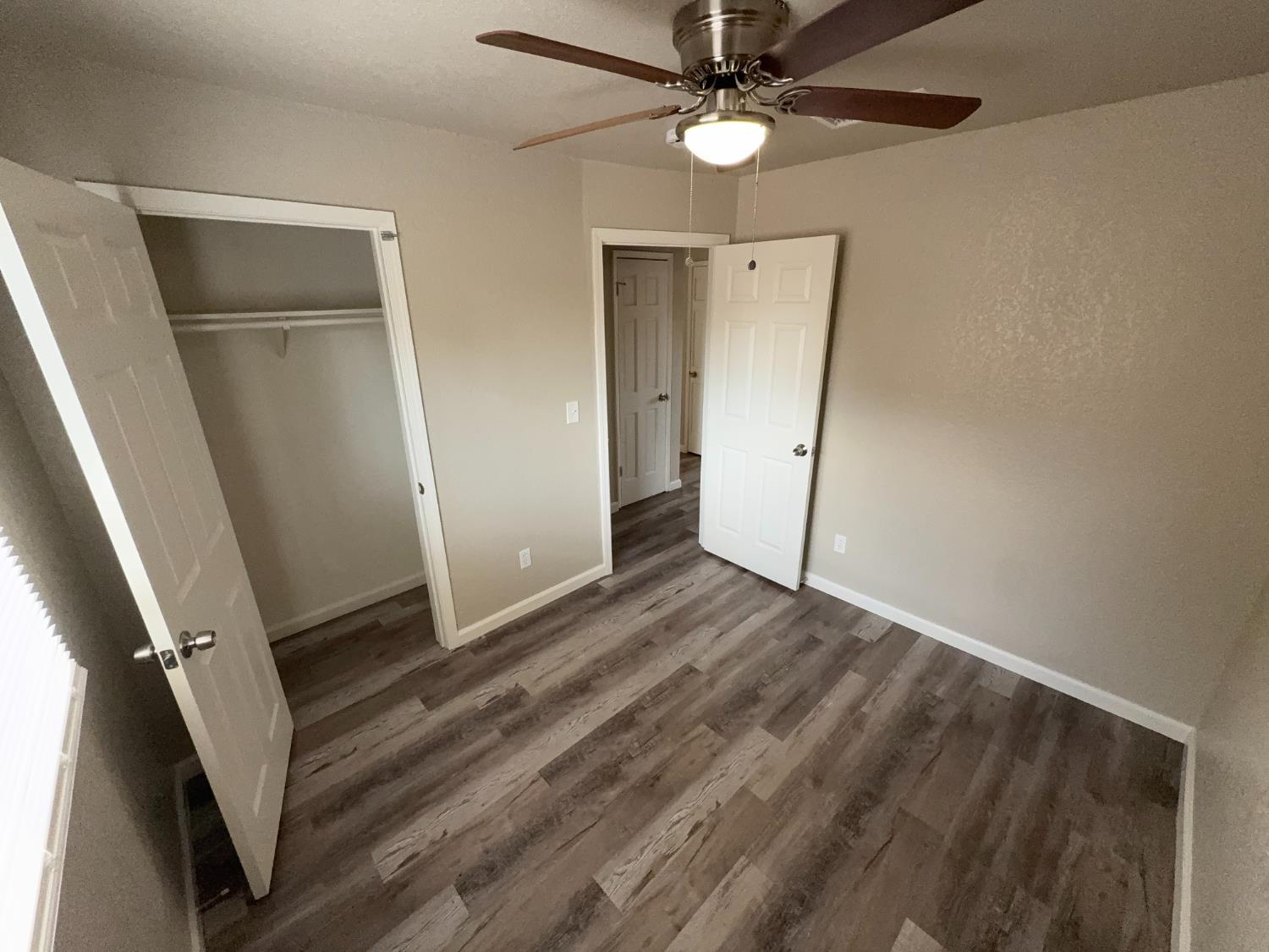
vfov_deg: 85.7
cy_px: 476
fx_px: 513
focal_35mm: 14
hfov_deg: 102.1
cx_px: 634
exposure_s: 1/99
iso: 250
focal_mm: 2.22
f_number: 2.2
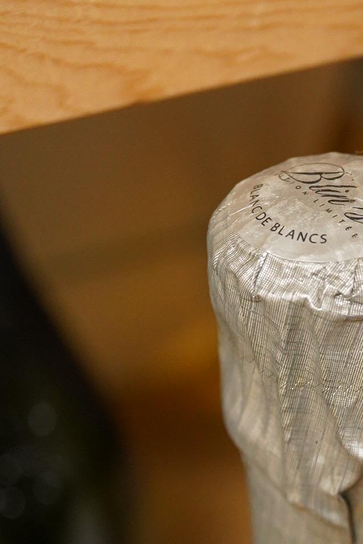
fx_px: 1406
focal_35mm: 93
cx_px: 346
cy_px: 457
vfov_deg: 21.6
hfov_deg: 14.5
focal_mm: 30
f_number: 3.5
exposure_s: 1/320
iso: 2500
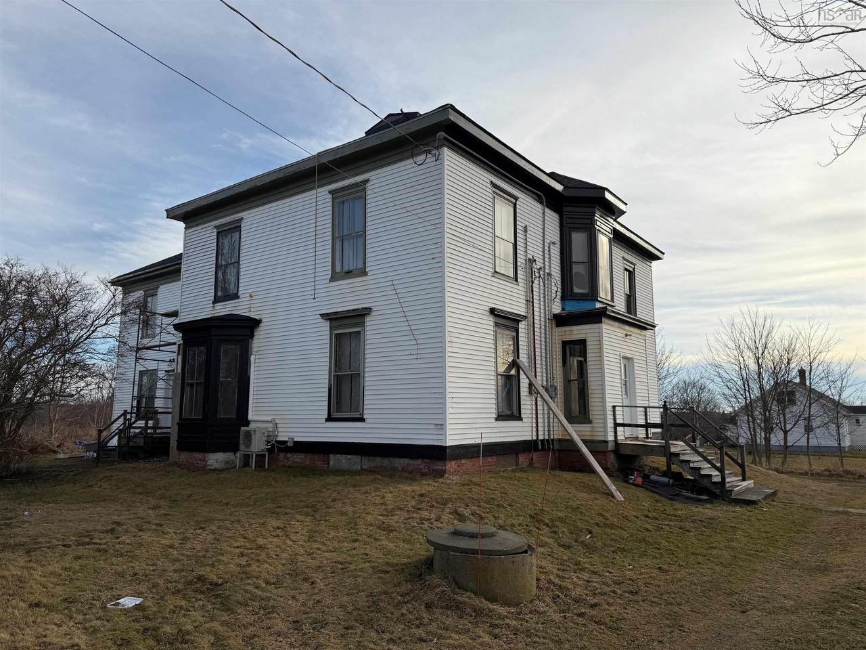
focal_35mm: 24
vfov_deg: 56.8
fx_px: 600
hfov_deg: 71.6
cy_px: 325
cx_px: 433
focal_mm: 6.76
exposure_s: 1/4405
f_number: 1.78
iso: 80
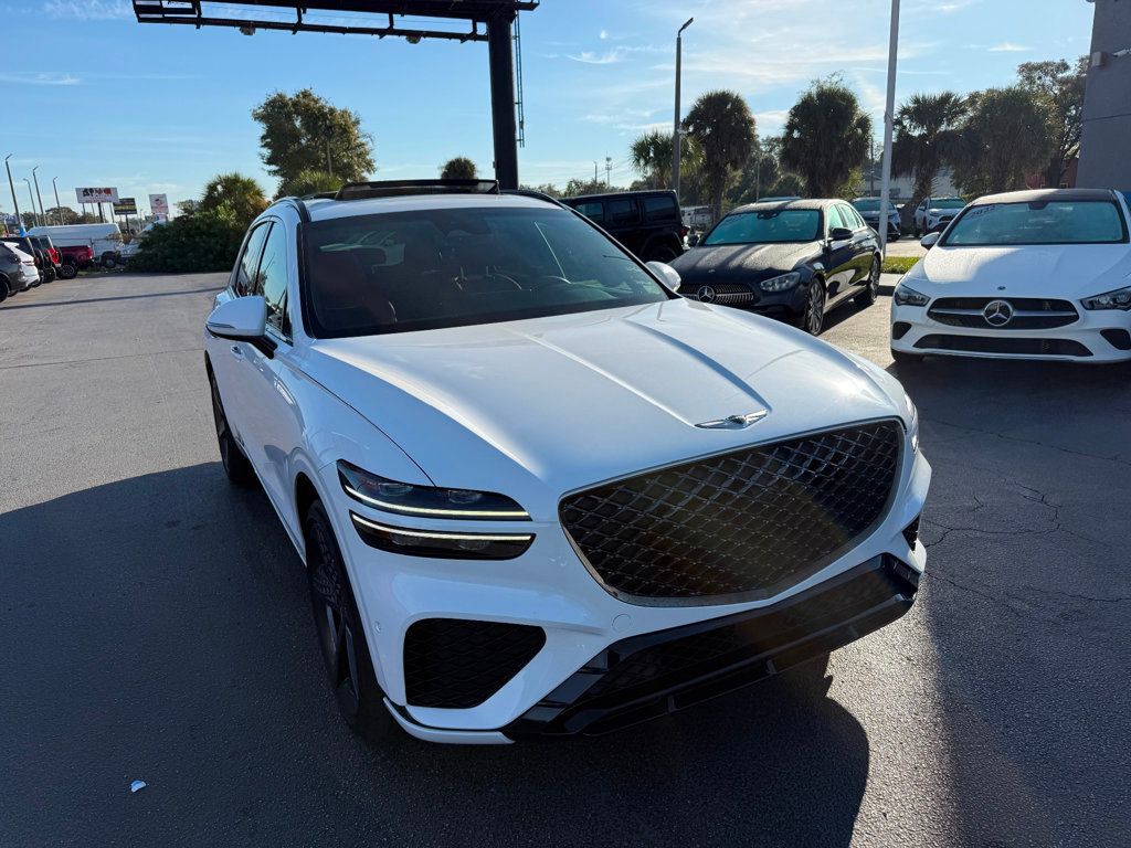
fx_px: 784
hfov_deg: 71.6
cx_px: 566
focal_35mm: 24
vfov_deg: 56.8
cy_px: 424
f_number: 1.78
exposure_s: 1/4975
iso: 80
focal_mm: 6.76
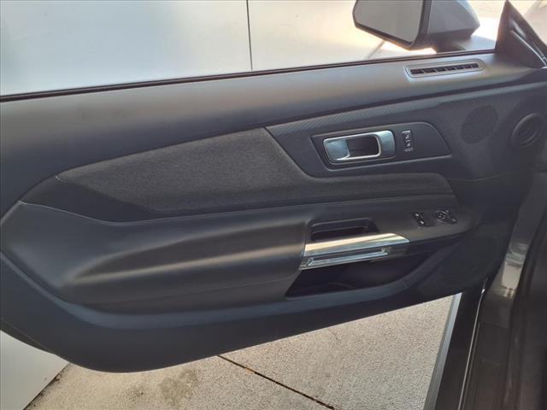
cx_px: 274
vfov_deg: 51.4
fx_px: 427
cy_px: 205
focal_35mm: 27
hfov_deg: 65.3
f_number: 1.9
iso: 50
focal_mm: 3.58
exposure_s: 1/120
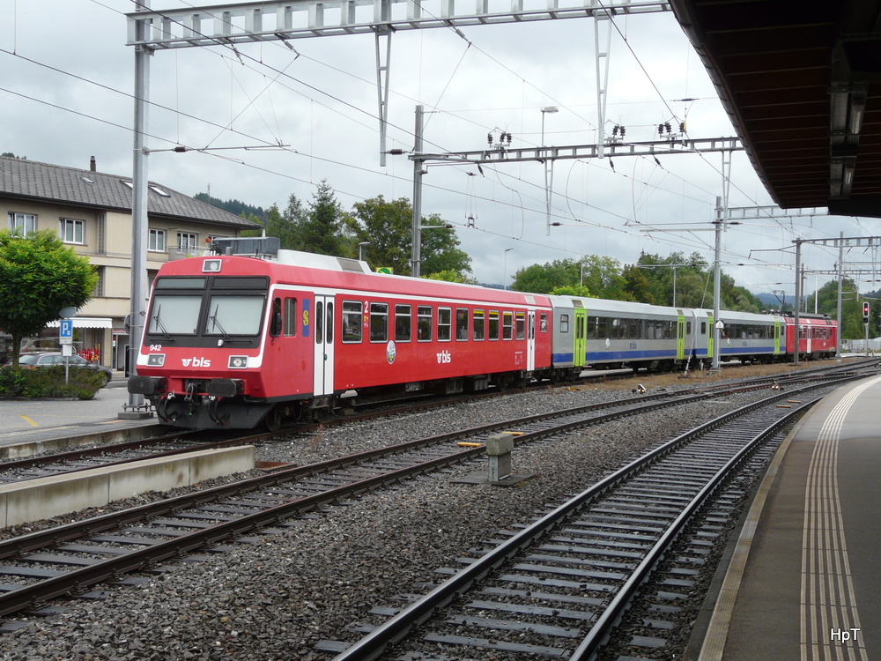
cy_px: 330
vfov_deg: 30.9
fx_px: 1196
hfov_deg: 40.4
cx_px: 440
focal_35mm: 47
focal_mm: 7.7
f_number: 3.6
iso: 100
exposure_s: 1/125
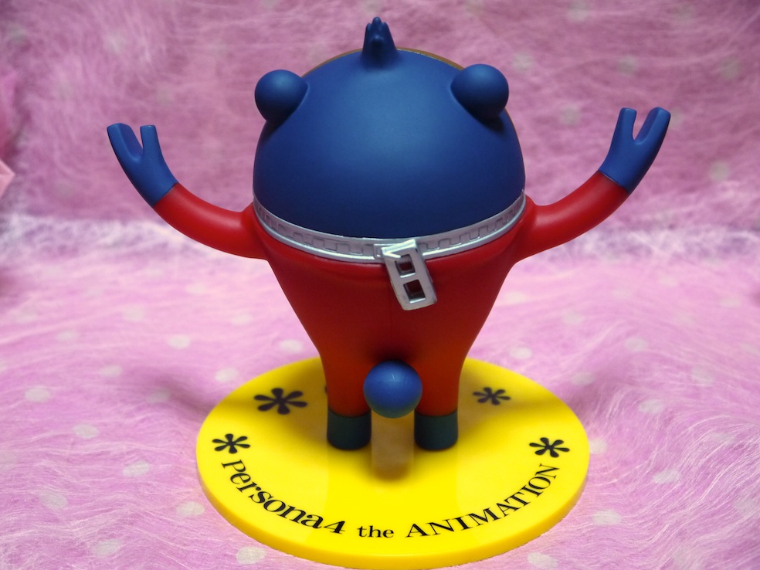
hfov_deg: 30.7
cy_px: 289
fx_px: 1383
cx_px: 378
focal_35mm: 63
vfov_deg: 23.3
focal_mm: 31
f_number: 5
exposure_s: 1/30
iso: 800
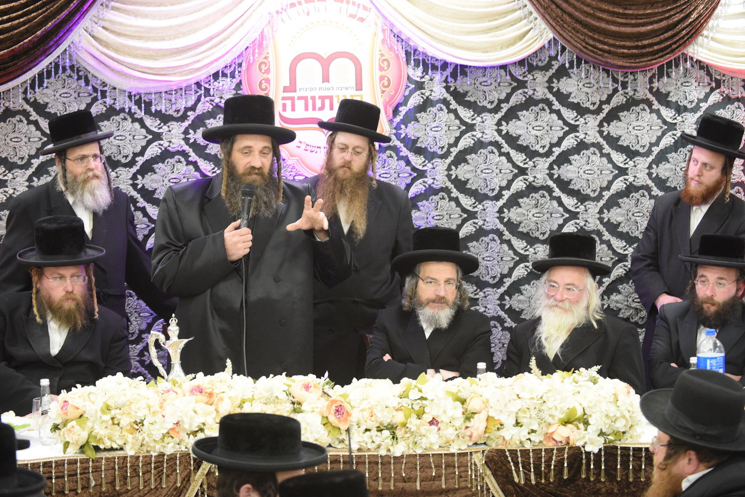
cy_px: 248
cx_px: 372
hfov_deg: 28.8
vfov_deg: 19.5
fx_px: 1449
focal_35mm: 70
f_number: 4
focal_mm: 70
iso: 3200
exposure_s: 1/125
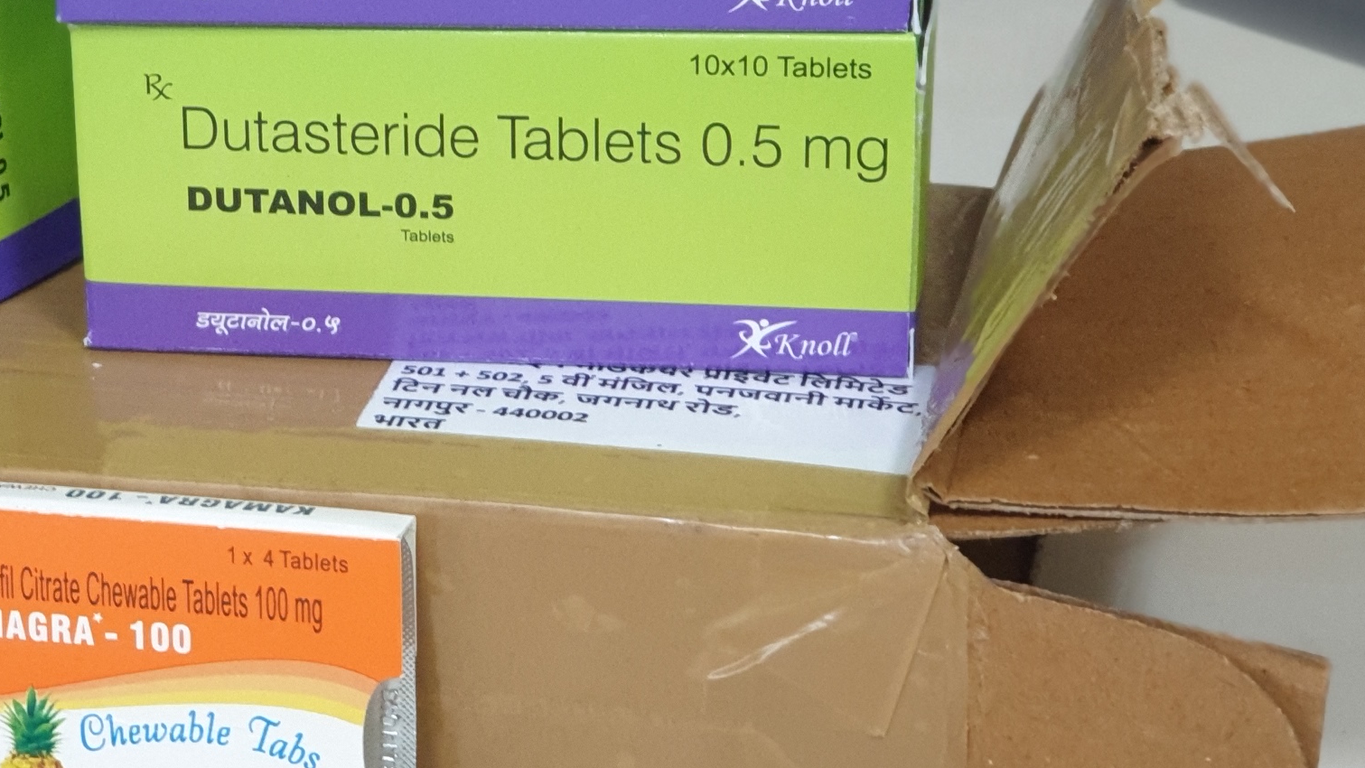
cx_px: 313
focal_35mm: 108
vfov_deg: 11.2
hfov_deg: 19.6
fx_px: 3909
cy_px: 215
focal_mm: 6
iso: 160
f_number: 2.4
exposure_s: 1/30
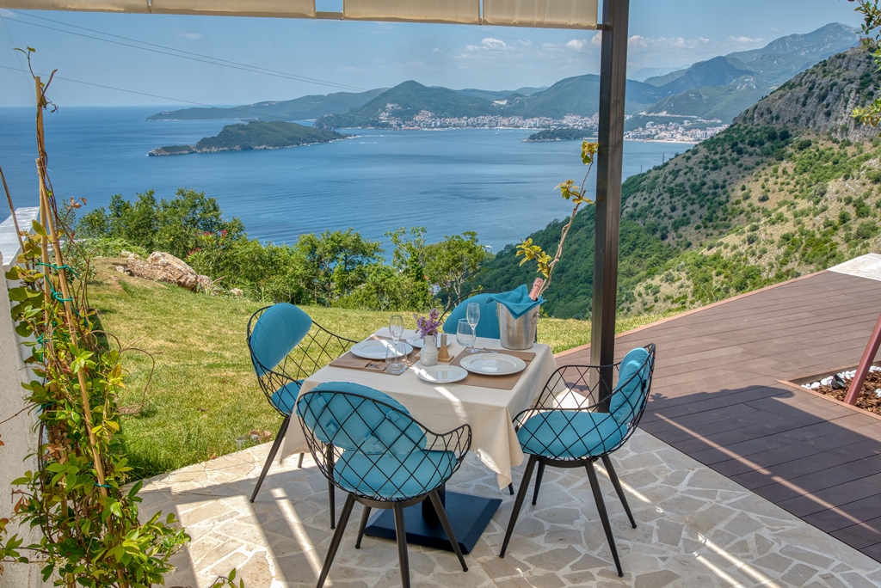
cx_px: 440
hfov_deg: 60.3
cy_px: 294
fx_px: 759
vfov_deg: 42.4
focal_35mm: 31
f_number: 11
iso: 200
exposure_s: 1/250
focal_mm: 31
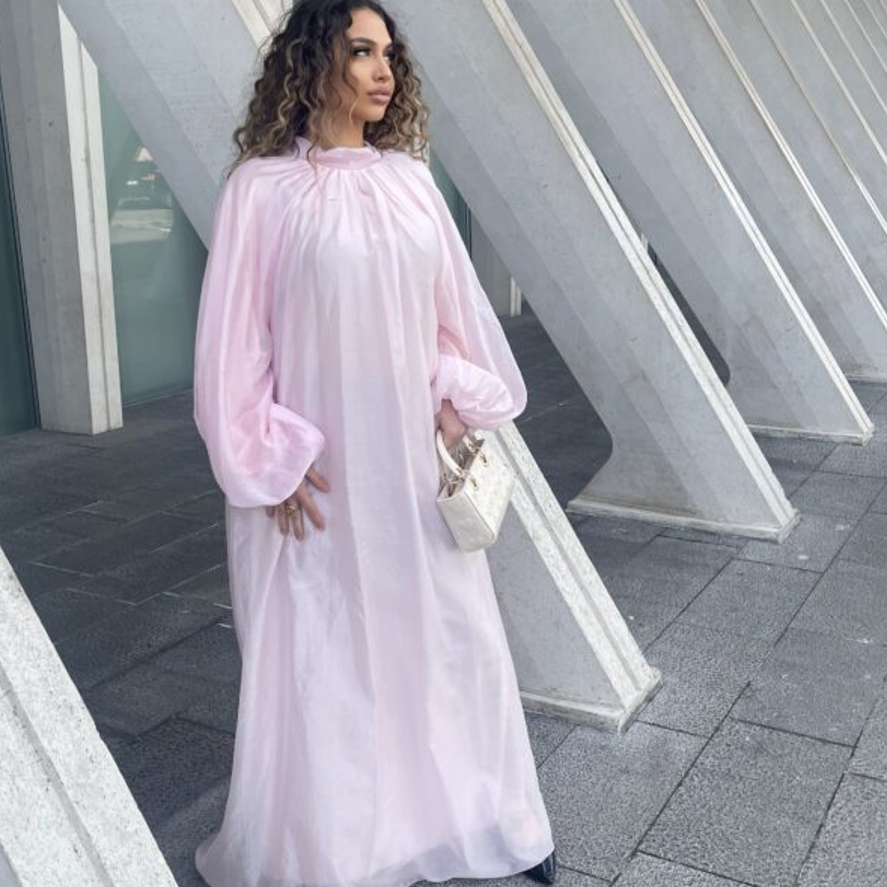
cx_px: 443
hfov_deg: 54.0
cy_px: 422
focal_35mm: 30
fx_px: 870
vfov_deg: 54.0
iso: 32
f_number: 1.6
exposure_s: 1/1225
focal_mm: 5.1
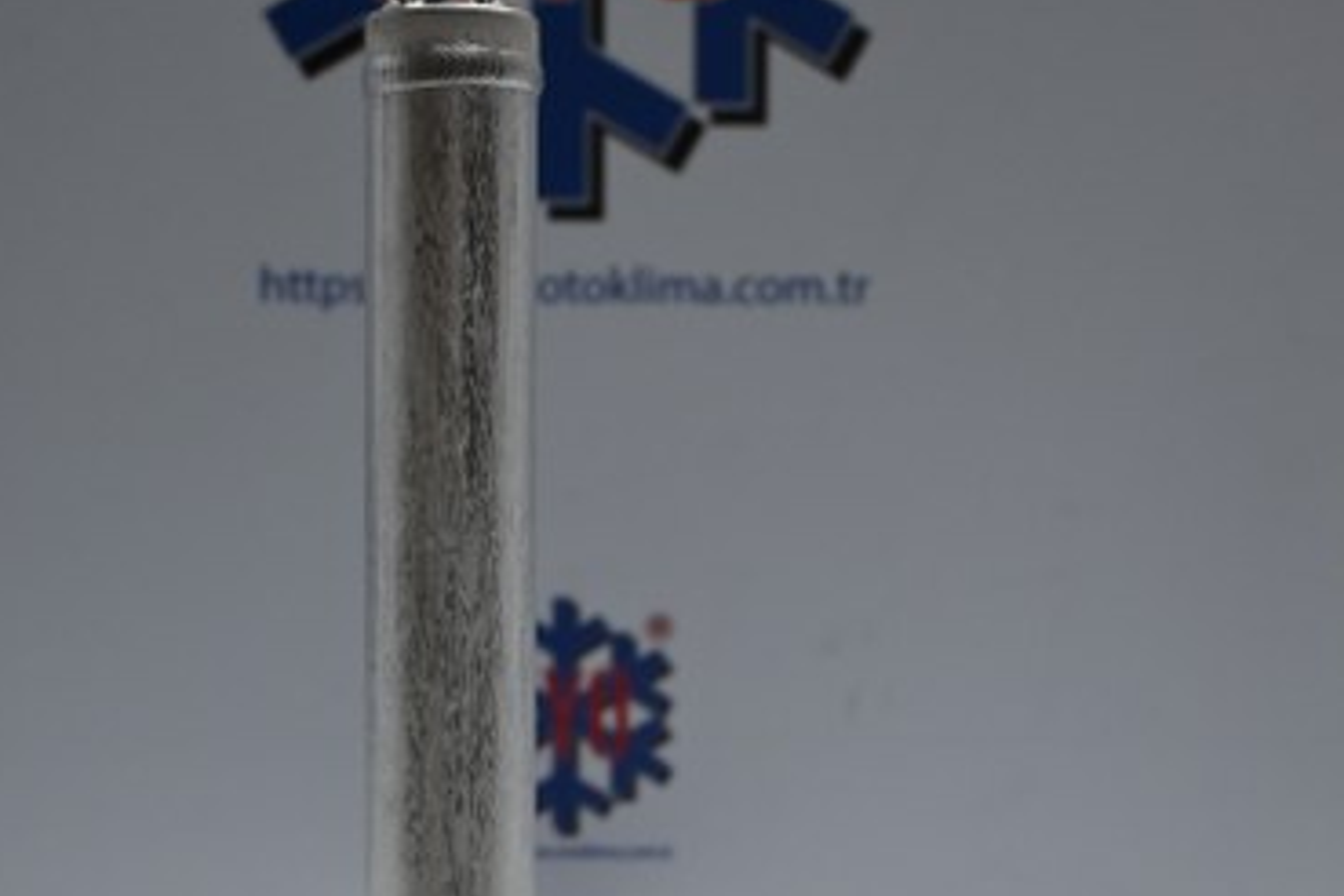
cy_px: 648
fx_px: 2957
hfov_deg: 25.6
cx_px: 601
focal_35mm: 79
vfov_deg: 17.2
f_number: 5
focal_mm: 32.5
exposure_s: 1/125
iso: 720
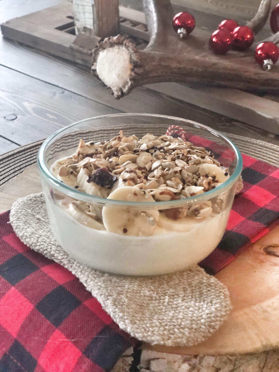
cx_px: 140
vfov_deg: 36.8
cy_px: 186
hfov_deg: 28.0
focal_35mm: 52
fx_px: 559
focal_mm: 6
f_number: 2.4
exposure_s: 1/11
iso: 160
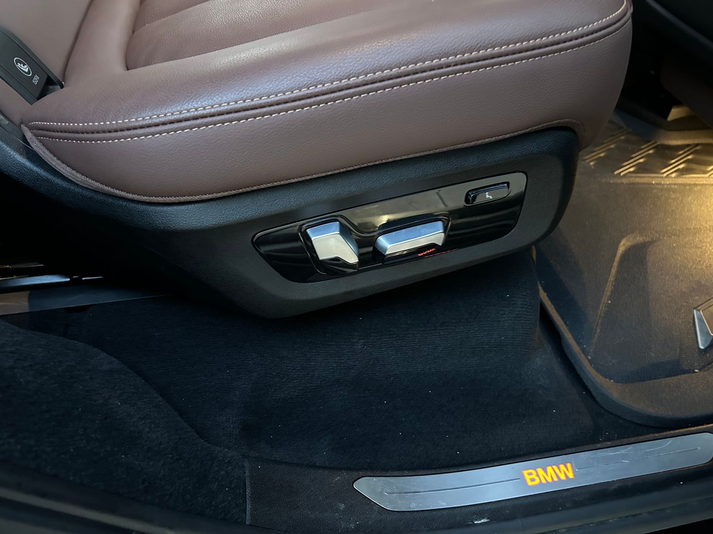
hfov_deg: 67.3
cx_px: 356
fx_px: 536
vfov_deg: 53.1
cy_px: 267
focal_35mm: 26
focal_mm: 5.7
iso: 1000
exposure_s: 1/24
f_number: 1.5
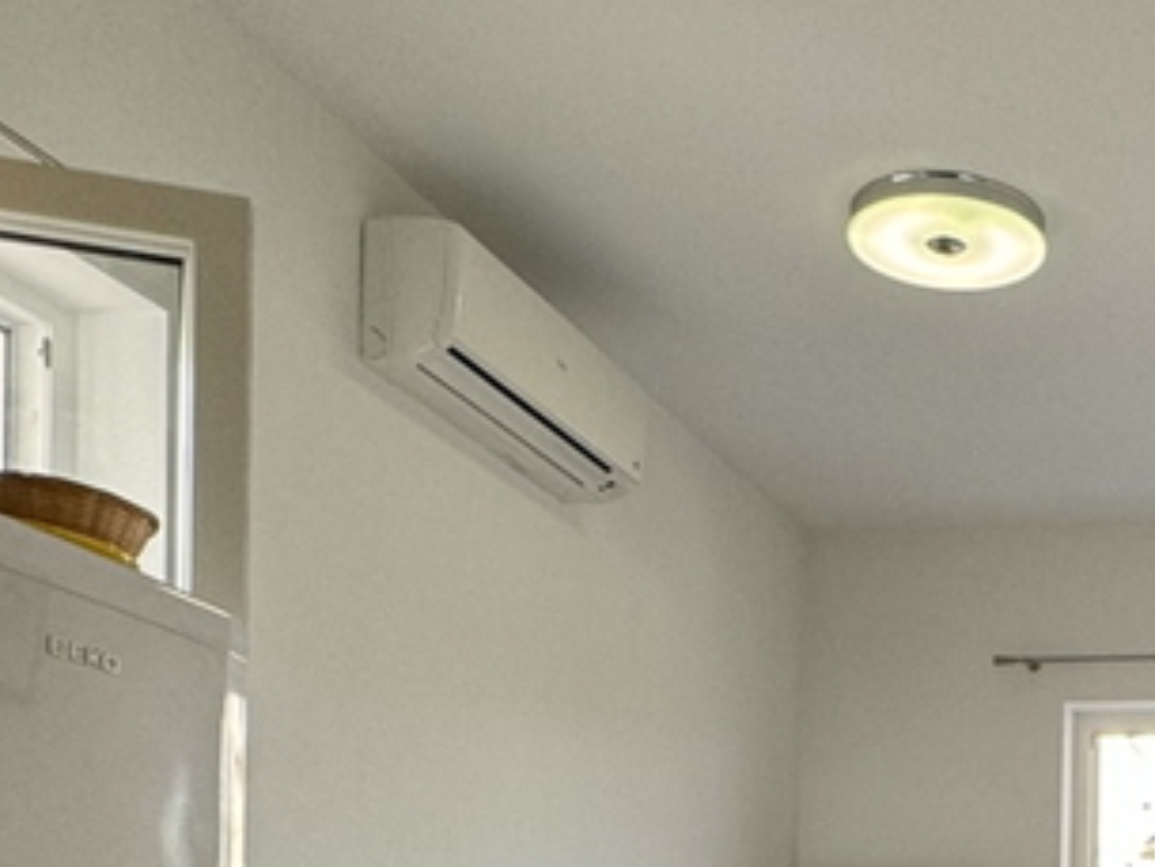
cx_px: 1166
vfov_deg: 23.5
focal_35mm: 55
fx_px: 1836
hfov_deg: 32.1
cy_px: 1124
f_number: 2.2
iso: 125
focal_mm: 2.22
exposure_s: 1/100
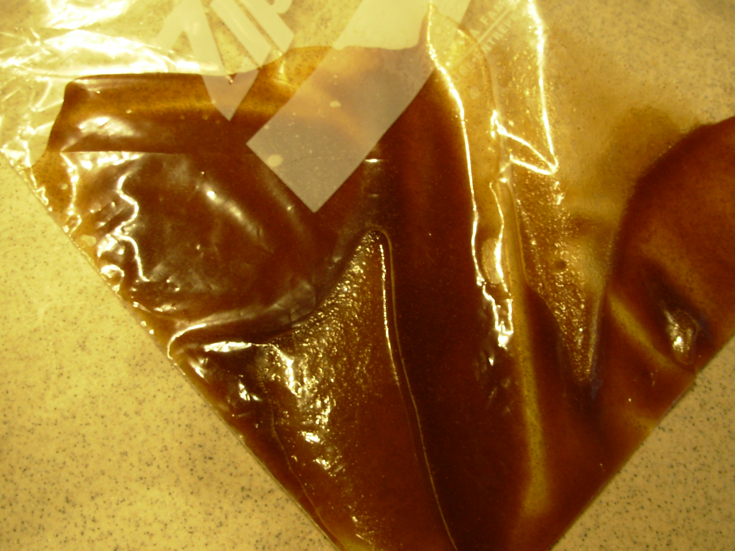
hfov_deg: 49.0
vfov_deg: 37.7
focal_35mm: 38
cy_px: 276
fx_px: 807
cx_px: 368
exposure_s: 1/4
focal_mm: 6.3
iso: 92
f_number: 2.9
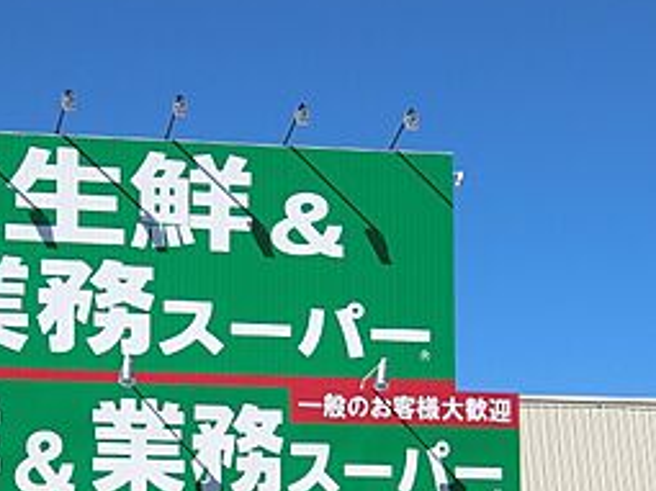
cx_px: 293
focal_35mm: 129
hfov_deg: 15.3
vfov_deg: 11.3
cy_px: 523
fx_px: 2443
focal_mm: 11.4
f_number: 4.5
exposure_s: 1/1000
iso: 80
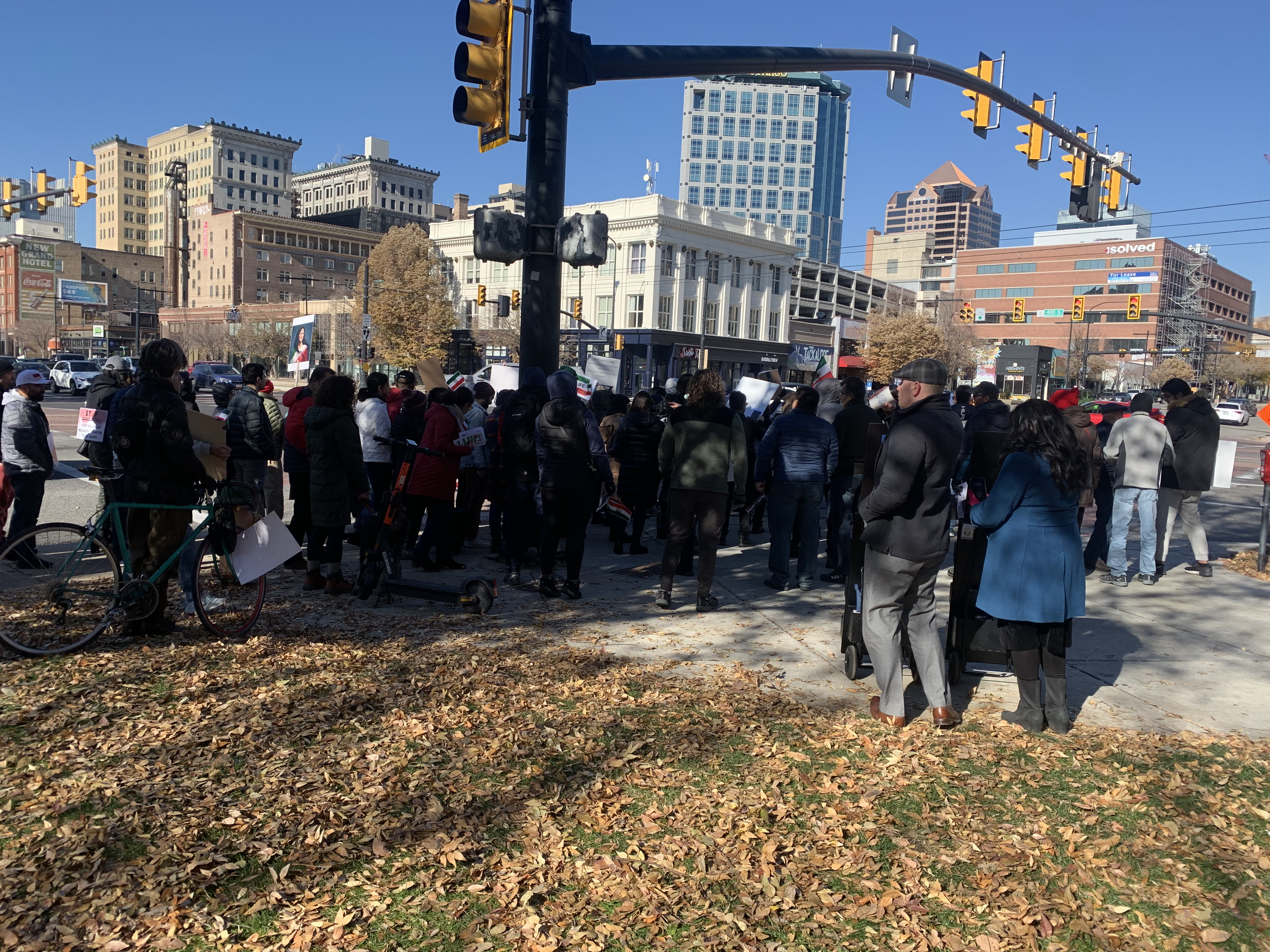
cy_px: 476
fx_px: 954
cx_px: 635
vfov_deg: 53.1
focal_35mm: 26
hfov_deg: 67.3
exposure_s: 1/1610
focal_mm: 4.25
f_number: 1.8
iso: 25
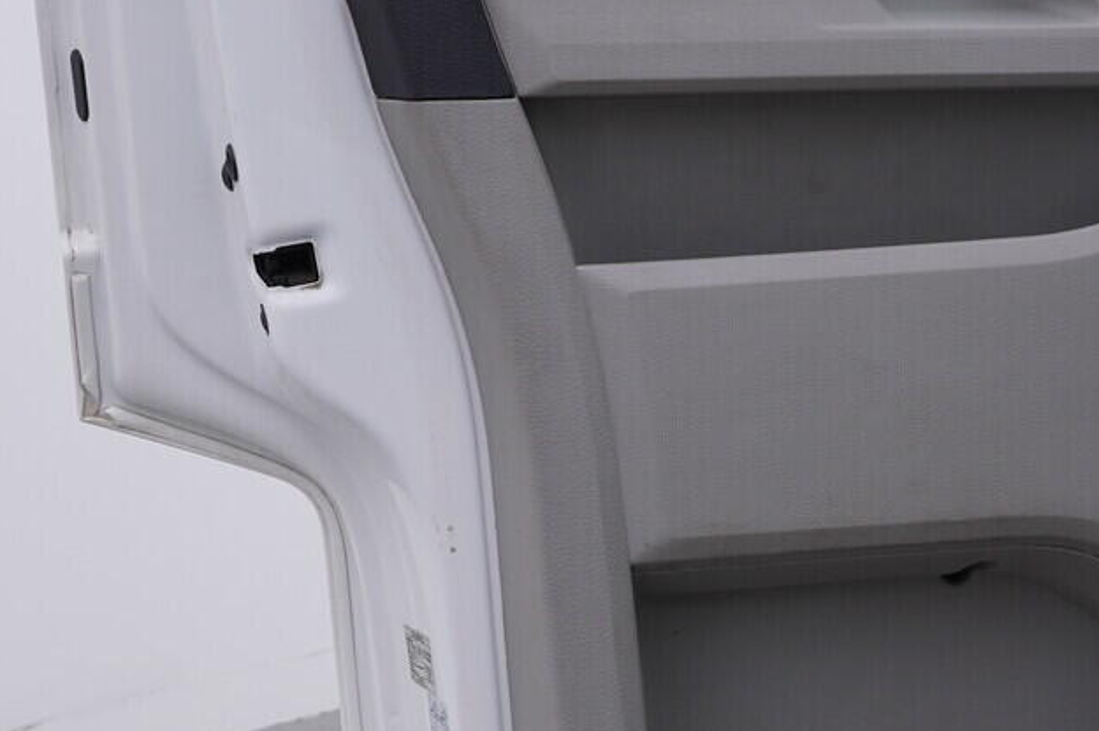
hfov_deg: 24.1
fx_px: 2532
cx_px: 867
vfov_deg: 16.4
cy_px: 501
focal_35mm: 83
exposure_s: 1/80
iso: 125
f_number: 4
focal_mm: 24
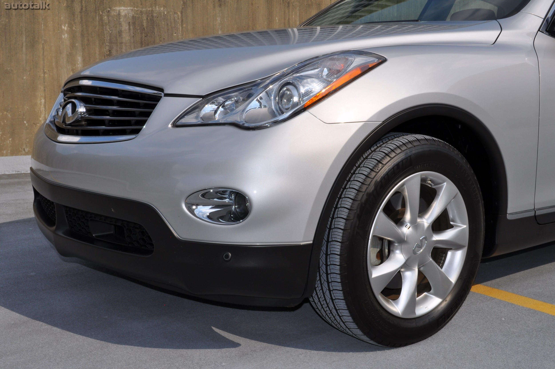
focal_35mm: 44
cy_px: 184
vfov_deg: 30.8
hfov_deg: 45.0
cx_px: 278
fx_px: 670
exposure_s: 1/200
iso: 200
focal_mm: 29
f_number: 16
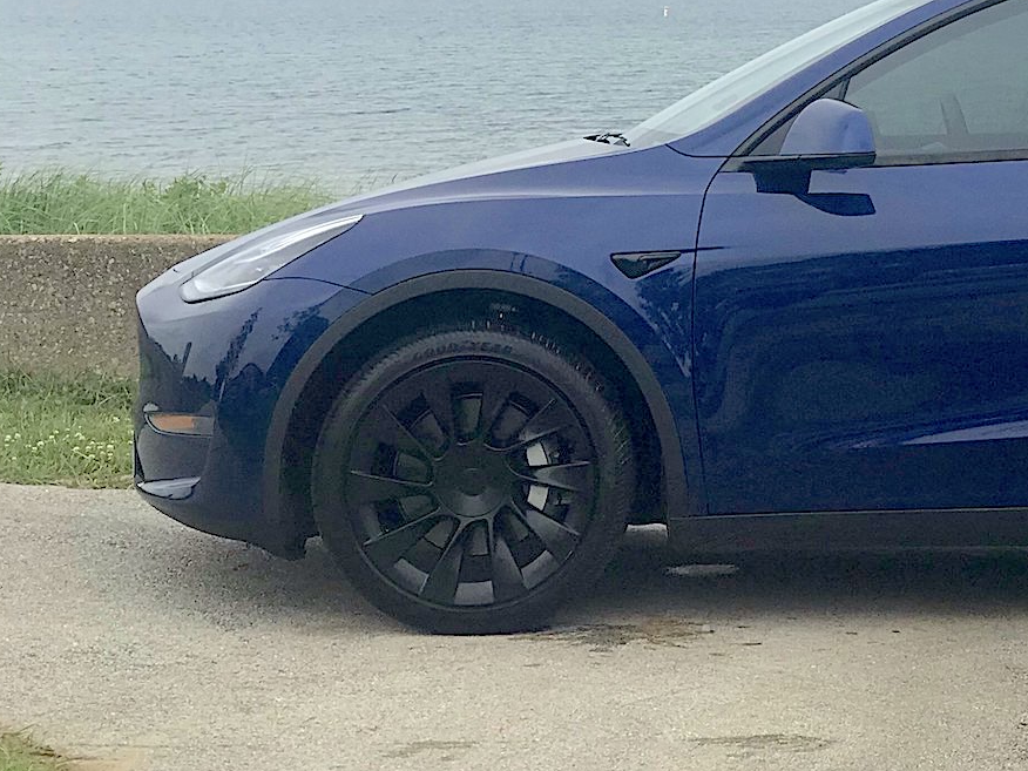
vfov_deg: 11.7
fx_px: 3712
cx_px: 1111
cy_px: 25
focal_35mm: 125
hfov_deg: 15.4
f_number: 2.8
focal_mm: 6.6
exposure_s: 1/833
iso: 20
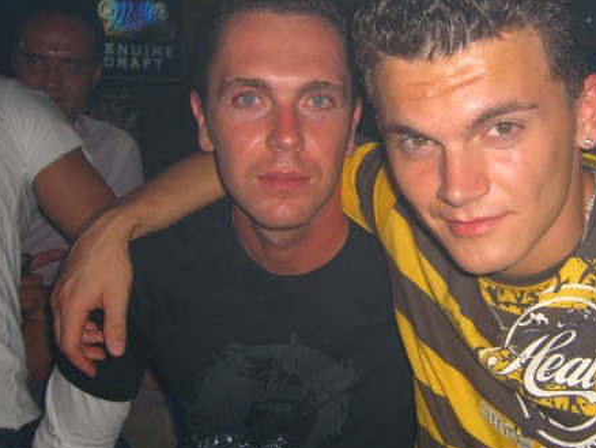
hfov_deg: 36.5
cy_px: 207
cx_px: 381
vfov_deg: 28.1
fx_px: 896
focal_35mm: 52
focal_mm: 7.9
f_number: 2.8
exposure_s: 1/60
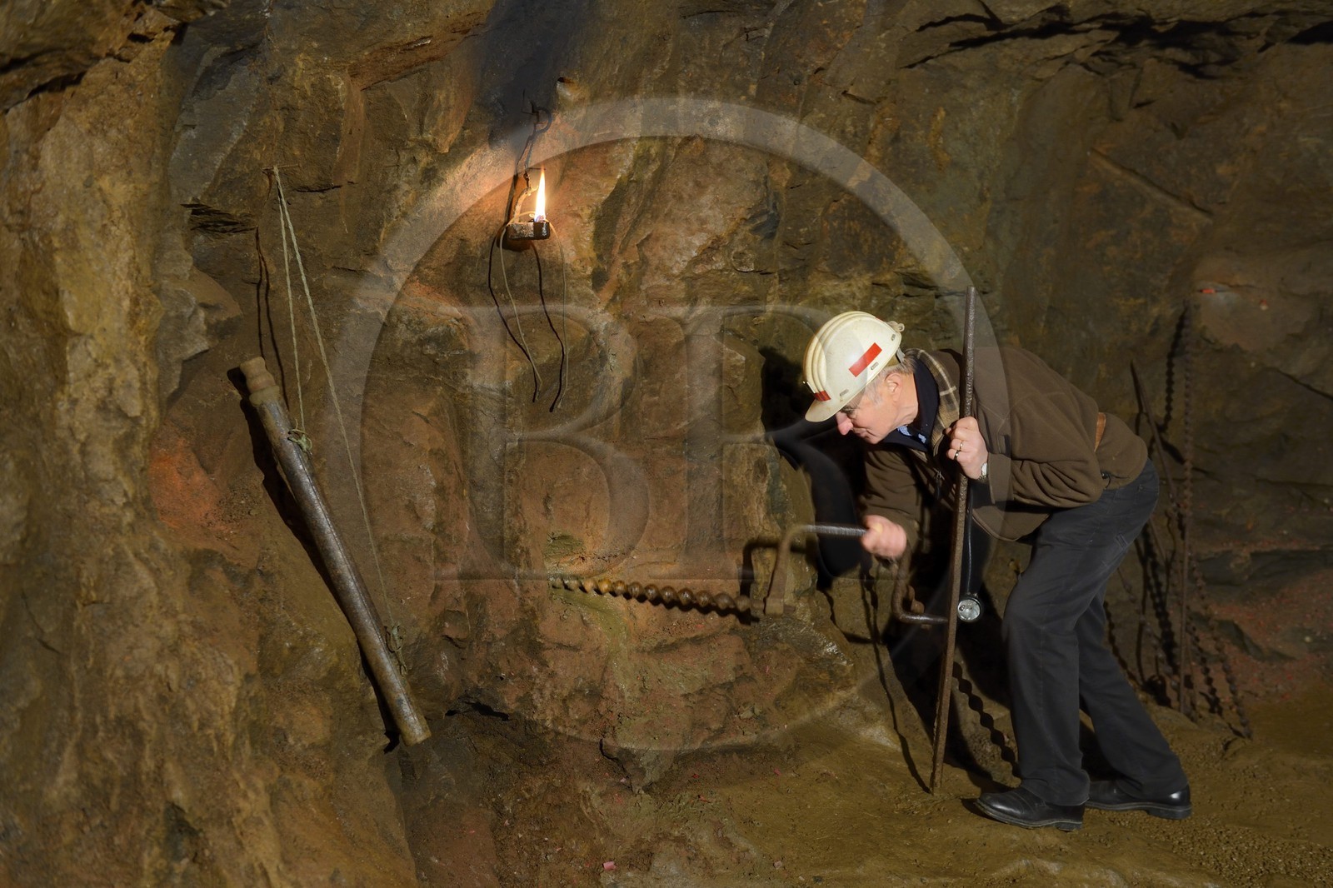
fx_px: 1333
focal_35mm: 36
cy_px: 444
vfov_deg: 36.9
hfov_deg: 53.1
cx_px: 666
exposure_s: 1/13
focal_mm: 36
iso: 1600
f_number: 3.5
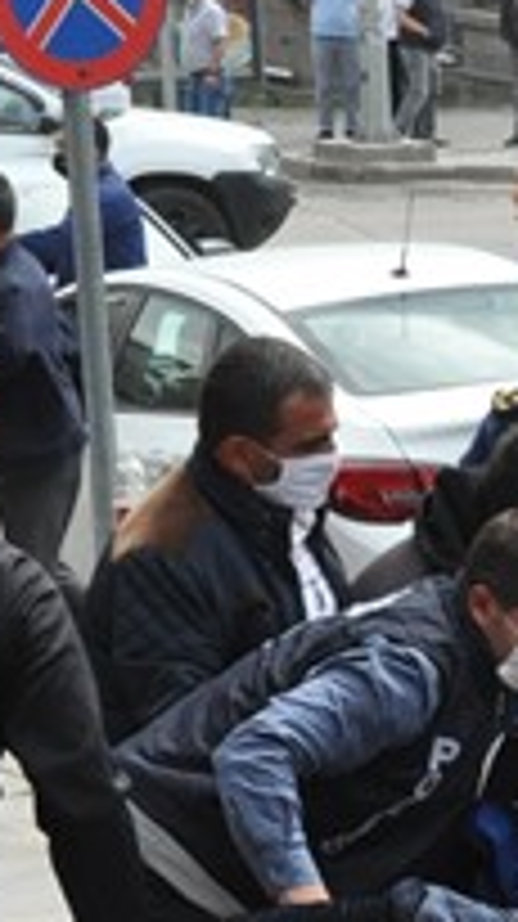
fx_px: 4135
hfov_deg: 6.8
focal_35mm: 169
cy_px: 670
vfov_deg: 12.7
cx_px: 1180
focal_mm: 34
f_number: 11
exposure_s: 1/500
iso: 1000
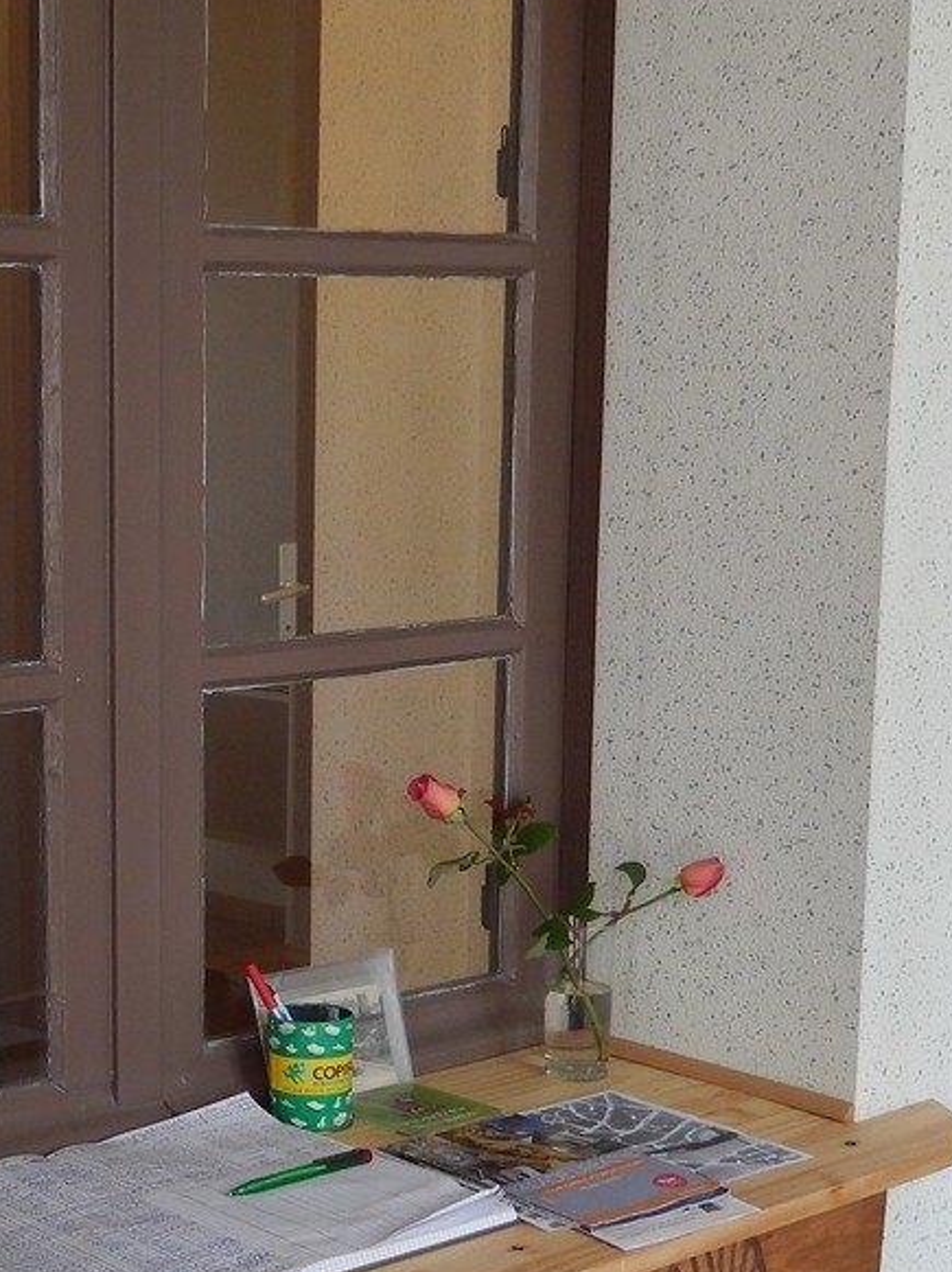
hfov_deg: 22.8
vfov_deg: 31.1
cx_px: 18
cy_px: 797
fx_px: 2276
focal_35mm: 62
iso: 125
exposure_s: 1/30
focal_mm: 4.5
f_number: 3.4
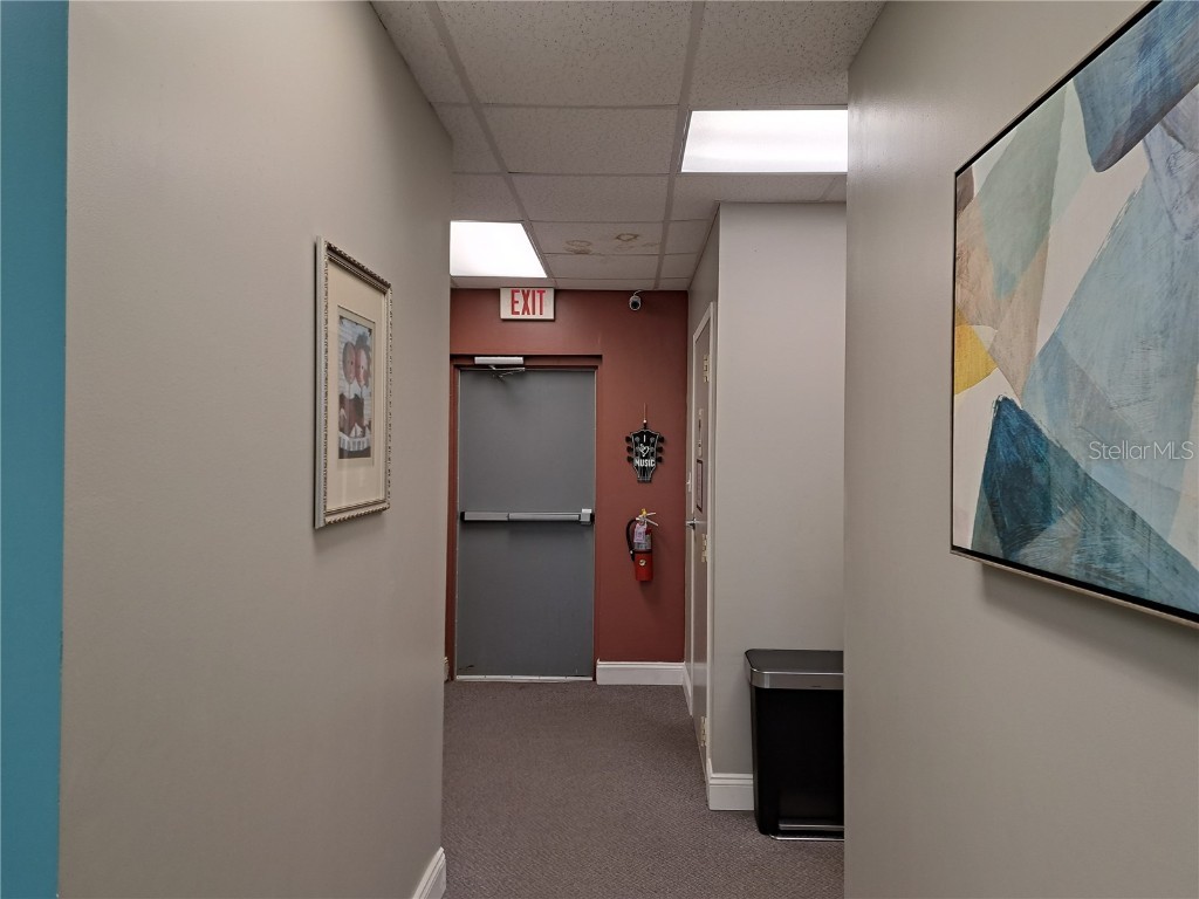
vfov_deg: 56.8
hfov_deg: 71.6
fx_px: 831
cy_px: 450
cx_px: 600
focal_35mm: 24
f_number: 1.8
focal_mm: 5.23
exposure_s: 1/60
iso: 64
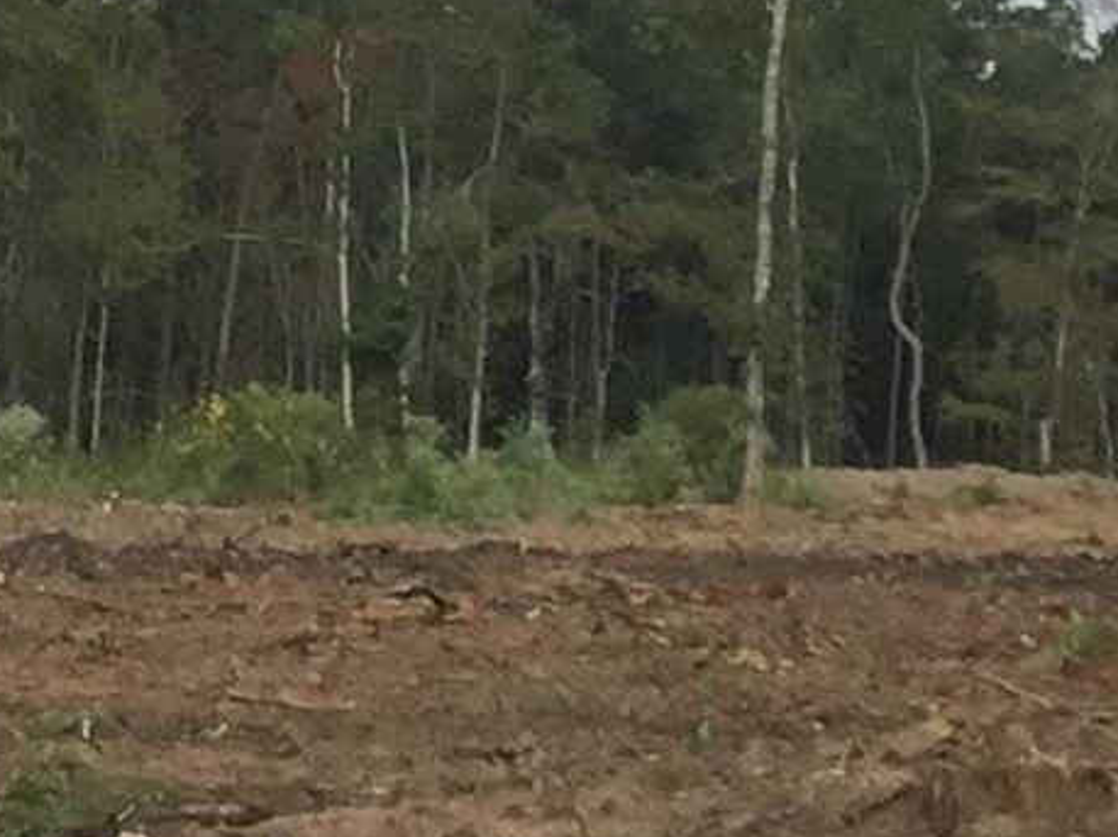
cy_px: -498
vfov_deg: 7.0
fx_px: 6714
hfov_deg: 9.4
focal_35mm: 208
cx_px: -327
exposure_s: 1/1087
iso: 25
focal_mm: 3.3
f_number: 2.4
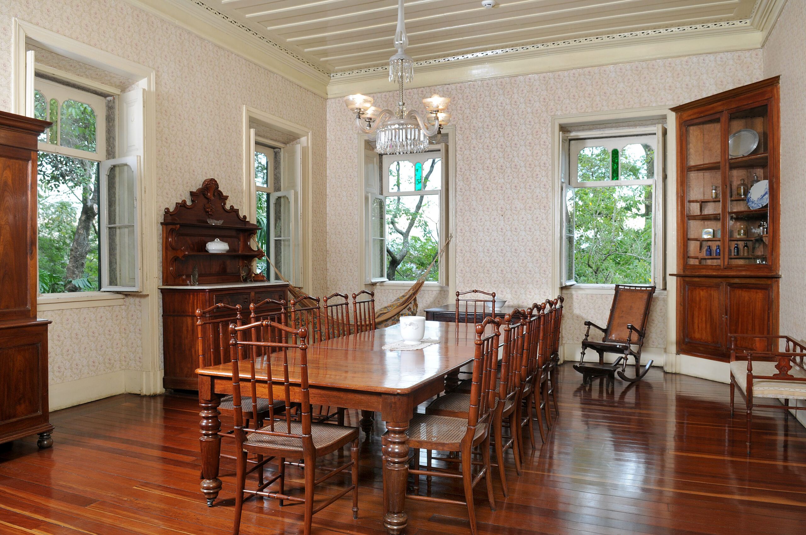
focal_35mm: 26
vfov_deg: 50.3
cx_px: 403
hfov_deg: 70.5
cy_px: 268
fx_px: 570
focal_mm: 17
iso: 200
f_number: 7.1
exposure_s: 1/20
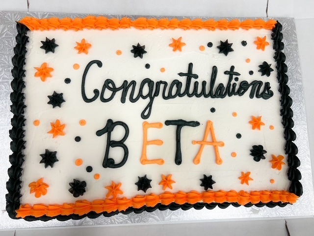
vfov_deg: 53.1
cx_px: 157
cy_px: 118
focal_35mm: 26
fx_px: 236
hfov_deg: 67.3
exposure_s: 1/121
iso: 80
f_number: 1.5
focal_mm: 5.7
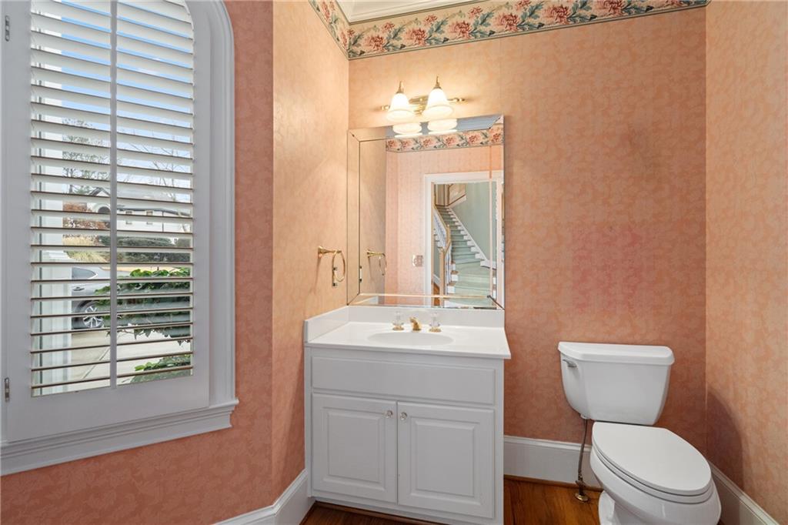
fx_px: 350
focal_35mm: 16
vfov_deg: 73.7
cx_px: 394
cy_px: 262
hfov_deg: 96.8
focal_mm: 16
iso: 1250
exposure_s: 1/25
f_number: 6.3
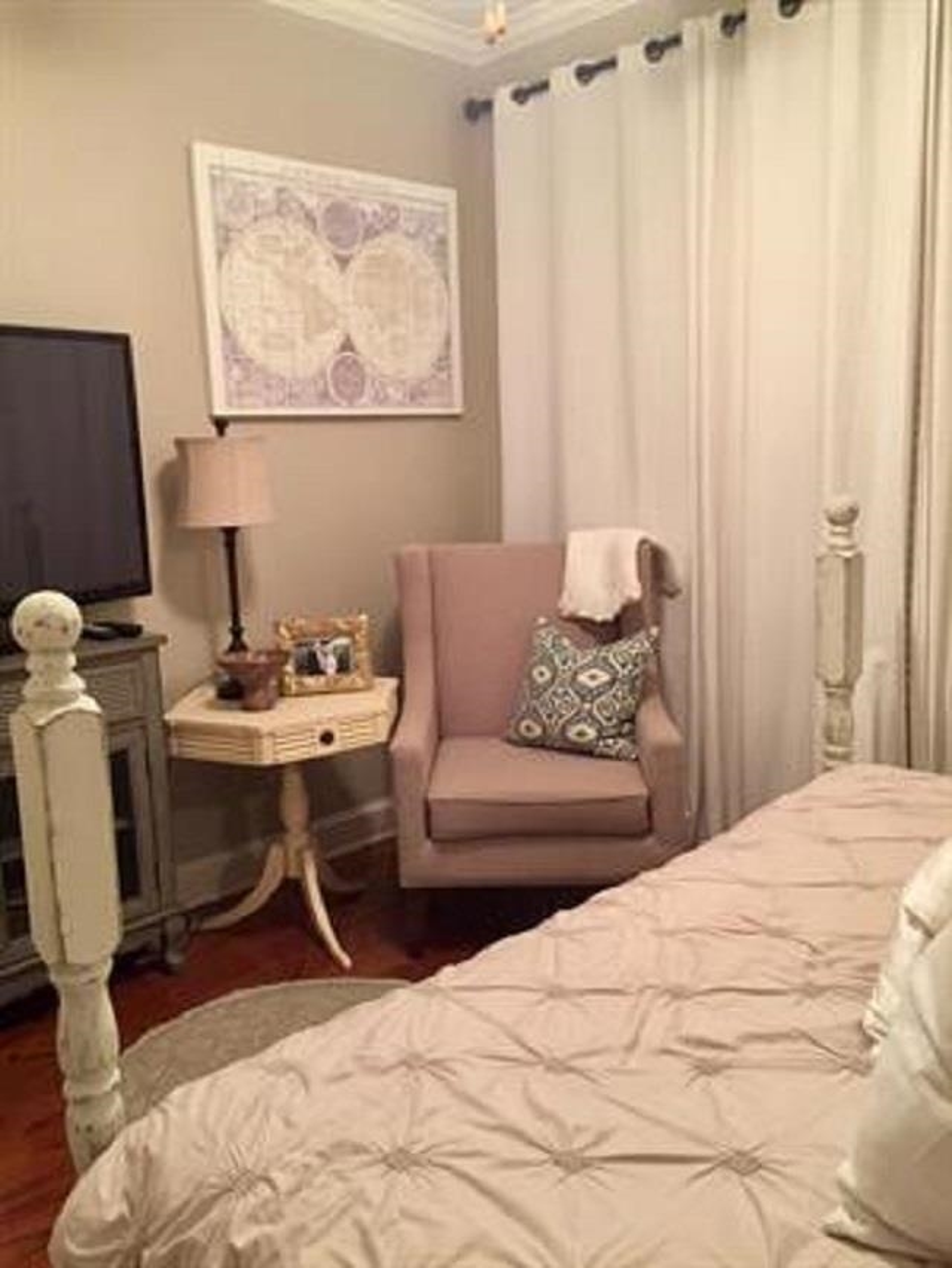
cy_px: 634
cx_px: 476
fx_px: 1063
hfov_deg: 48.2
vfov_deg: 61.7
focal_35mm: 29
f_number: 2.2
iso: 125
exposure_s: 1/8
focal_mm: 4.15
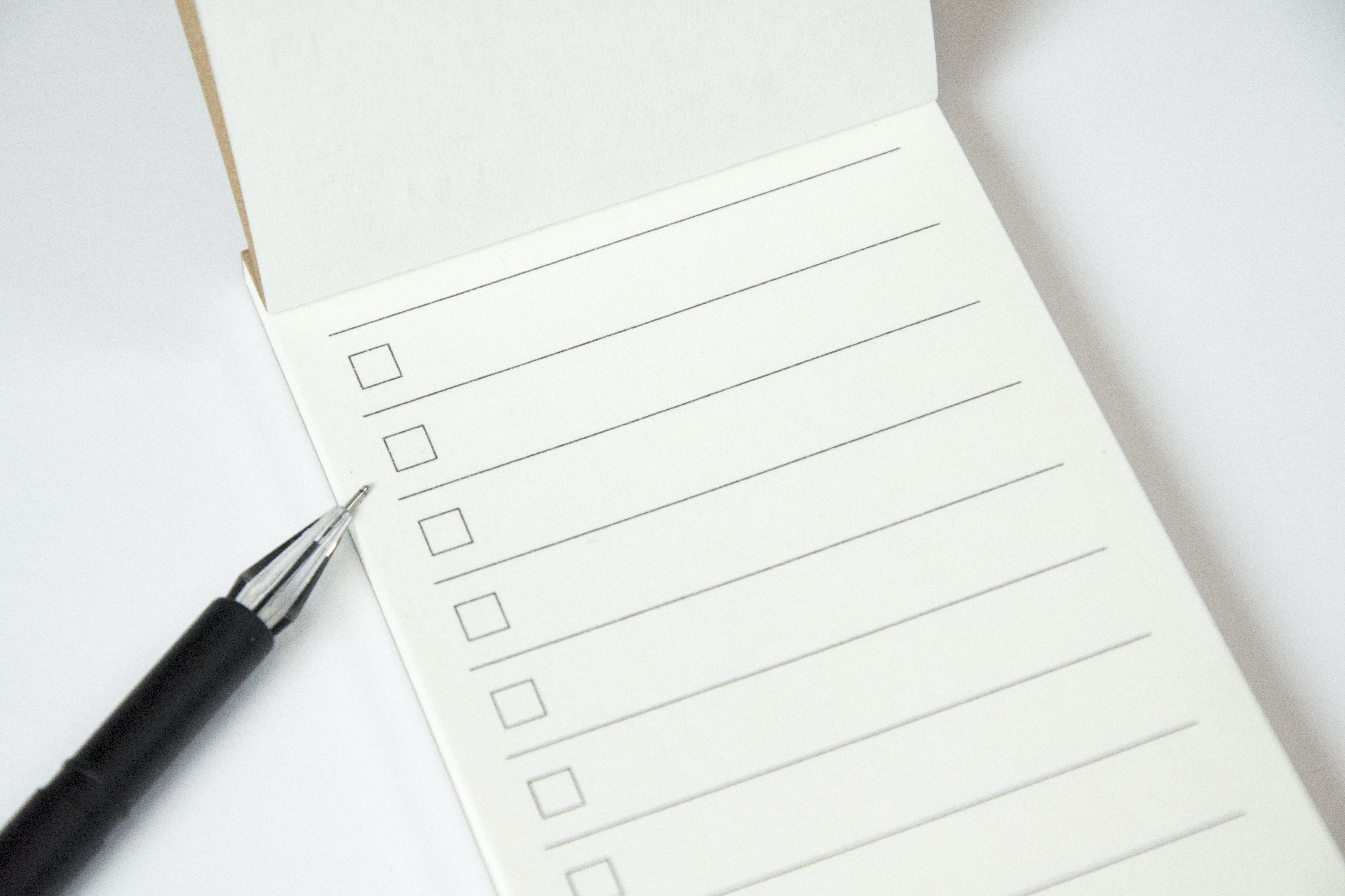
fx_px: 5884
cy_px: 448
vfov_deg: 8.7
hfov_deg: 13.0
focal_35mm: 158
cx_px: 672
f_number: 5.6
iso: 1600
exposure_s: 1/125
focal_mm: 105
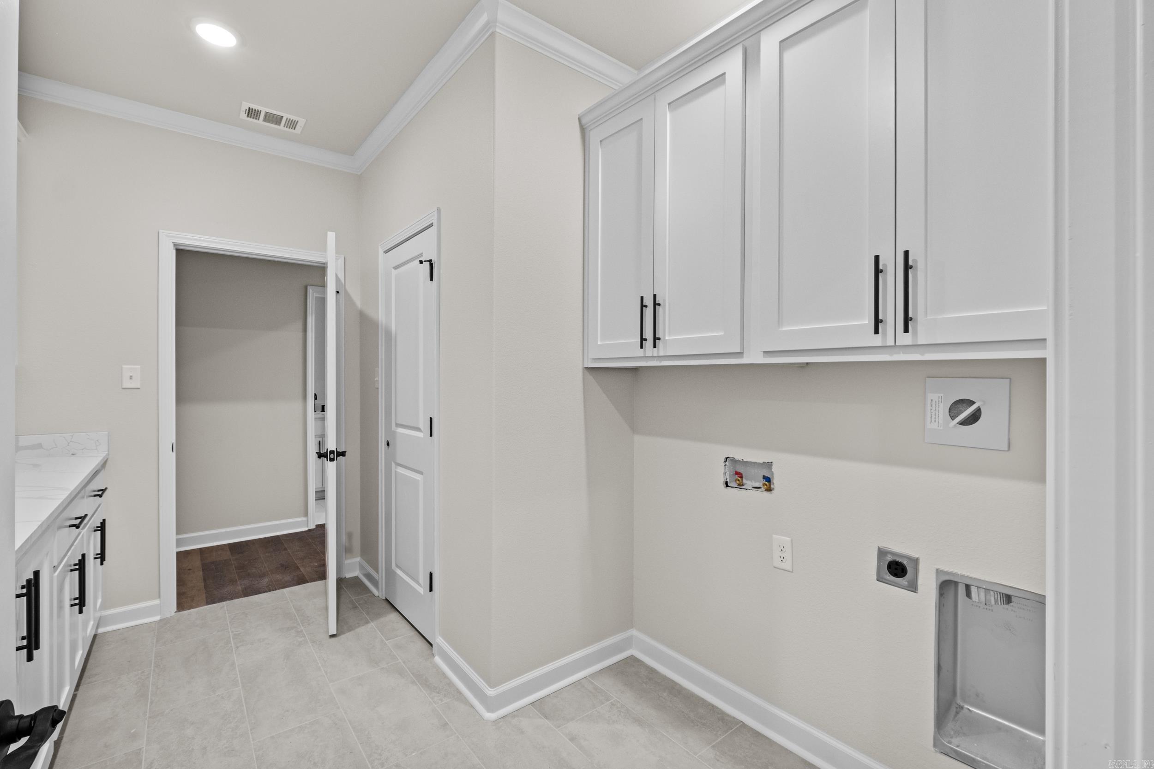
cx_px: 577
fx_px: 481
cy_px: 384
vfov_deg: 77.3
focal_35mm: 15
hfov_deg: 100.4
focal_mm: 10
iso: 200
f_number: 7.1
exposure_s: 1/1.25
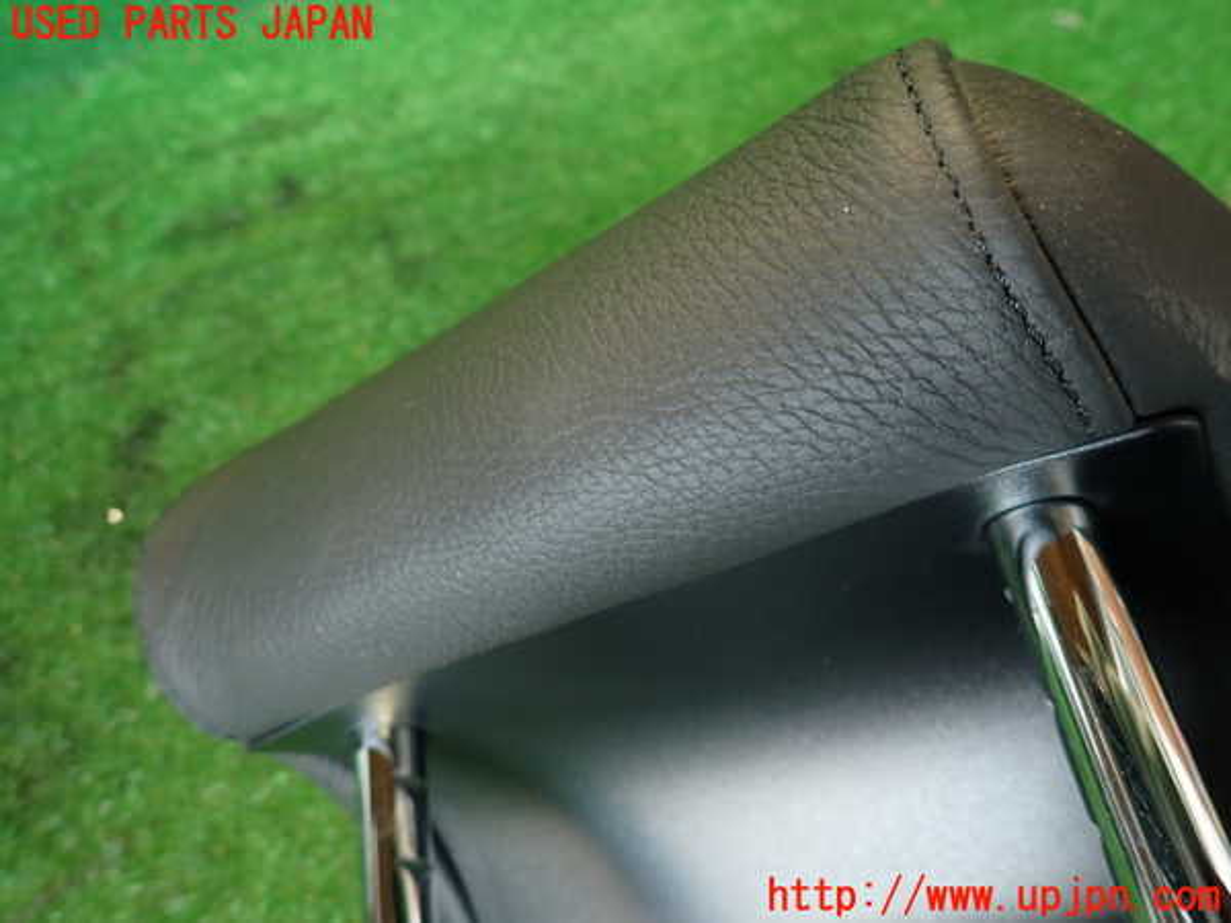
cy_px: 462
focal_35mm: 25
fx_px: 889
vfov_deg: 54.9
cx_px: 616
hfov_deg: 69.4
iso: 200
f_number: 2
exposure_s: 1/40
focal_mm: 4.5
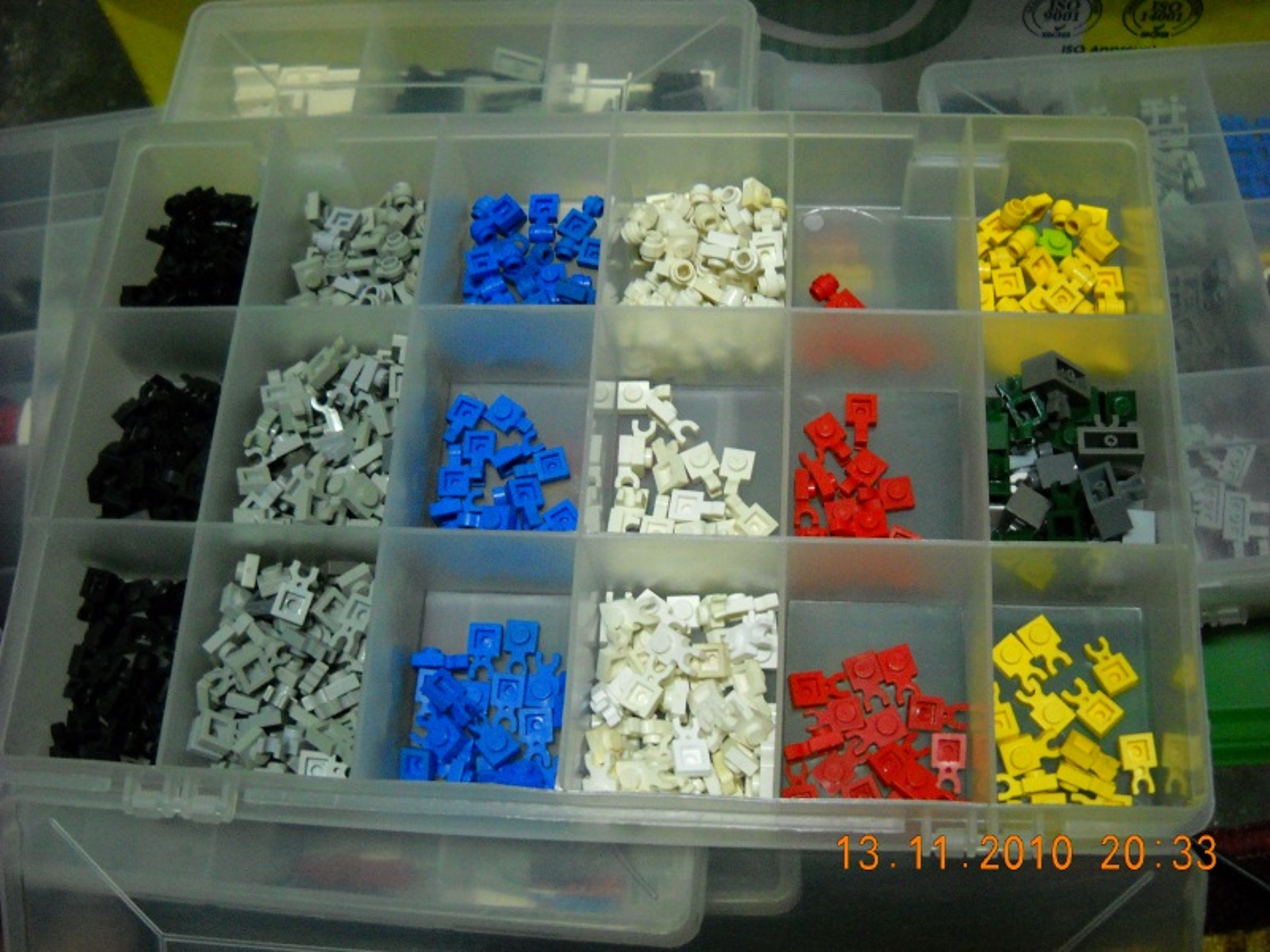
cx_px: 635
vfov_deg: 35.1
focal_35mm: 41
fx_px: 1504
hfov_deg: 45.8
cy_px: 476
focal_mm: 6.72
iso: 496
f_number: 3.1
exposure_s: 1/8
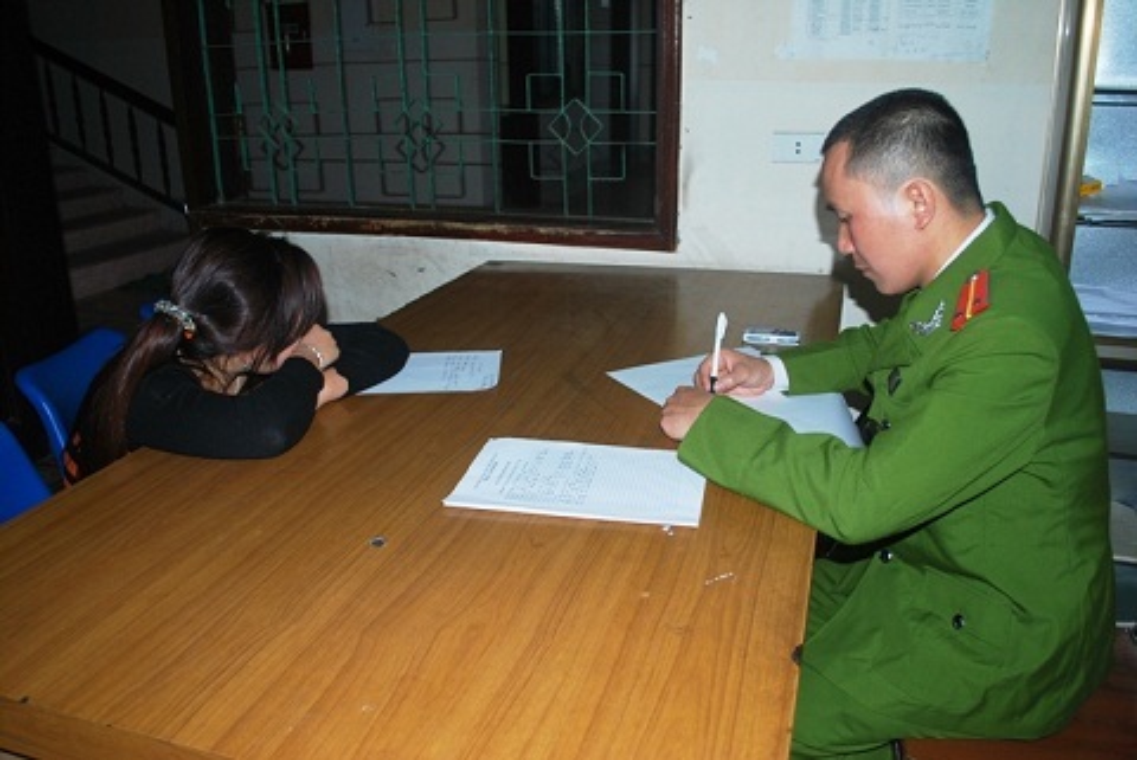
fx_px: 948
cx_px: 568
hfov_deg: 61.9
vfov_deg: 43.7
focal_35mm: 30
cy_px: 380
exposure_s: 1/60
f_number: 3.8
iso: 200
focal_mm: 20
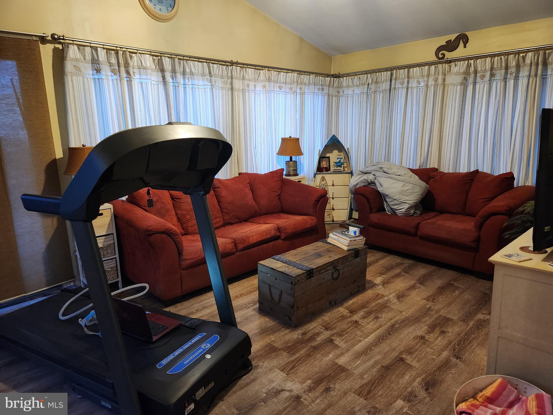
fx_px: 367
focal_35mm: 23
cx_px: 276
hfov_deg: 73.9
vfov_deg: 58.9
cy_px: 208
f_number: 1.8
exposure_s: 1/24
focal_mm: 5.4
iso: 800
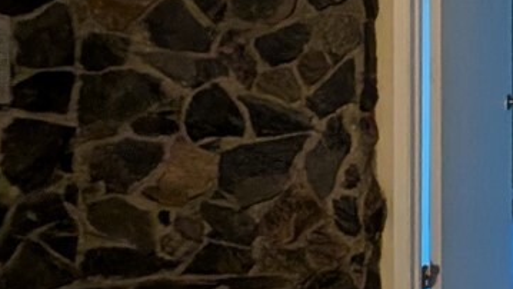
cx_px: 1127
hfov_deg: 17.1
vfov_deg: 18.9
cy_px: 54
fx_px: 857
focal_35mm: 63
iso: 393
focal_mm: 1.95
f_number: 2.2
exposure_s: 1/24
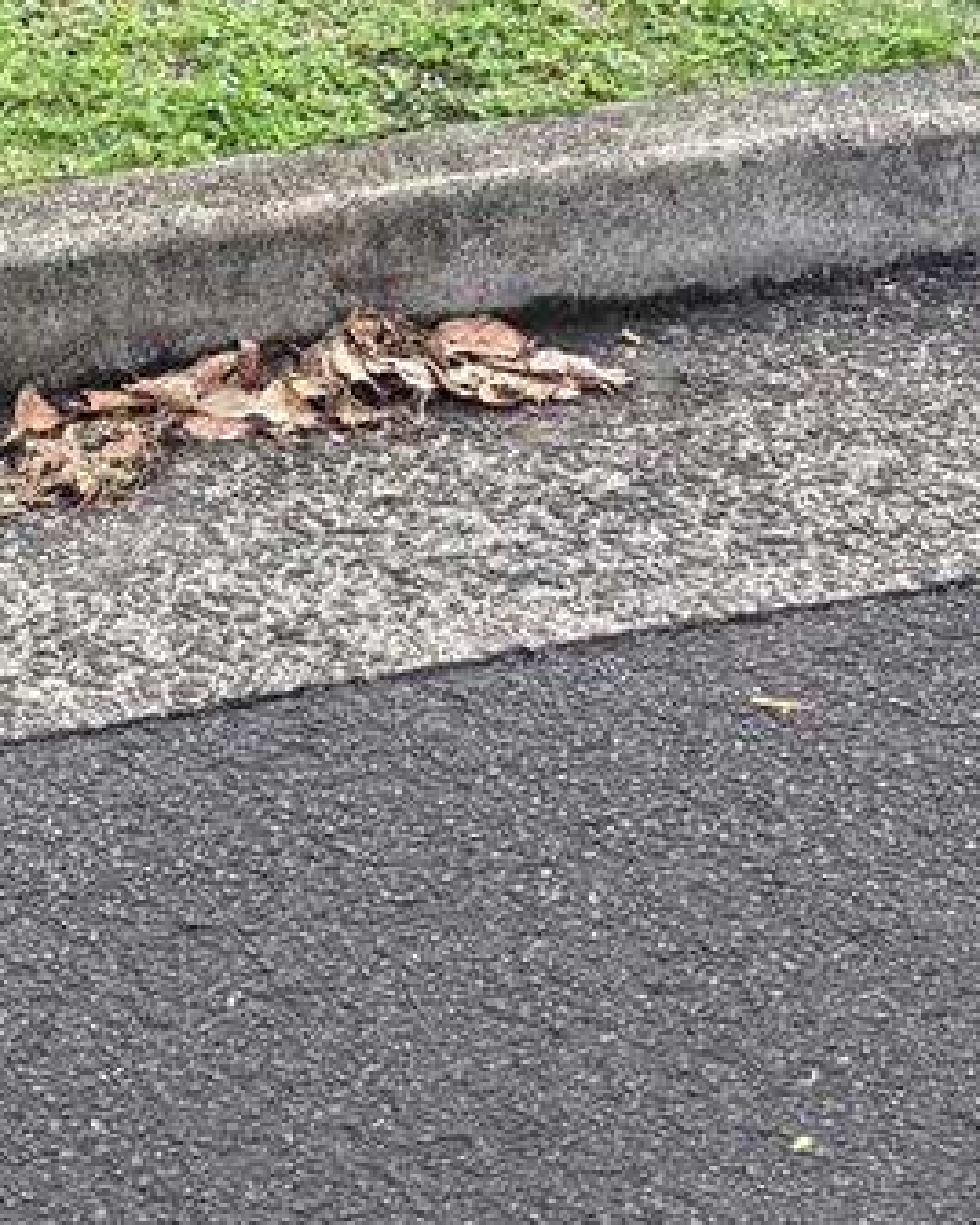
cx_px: -73
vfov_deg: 21.6
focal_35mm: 84
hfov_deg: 17.7
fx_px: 3045
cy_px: -106
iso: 80
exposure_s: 1/1106
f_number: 1.78
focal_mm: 6.76
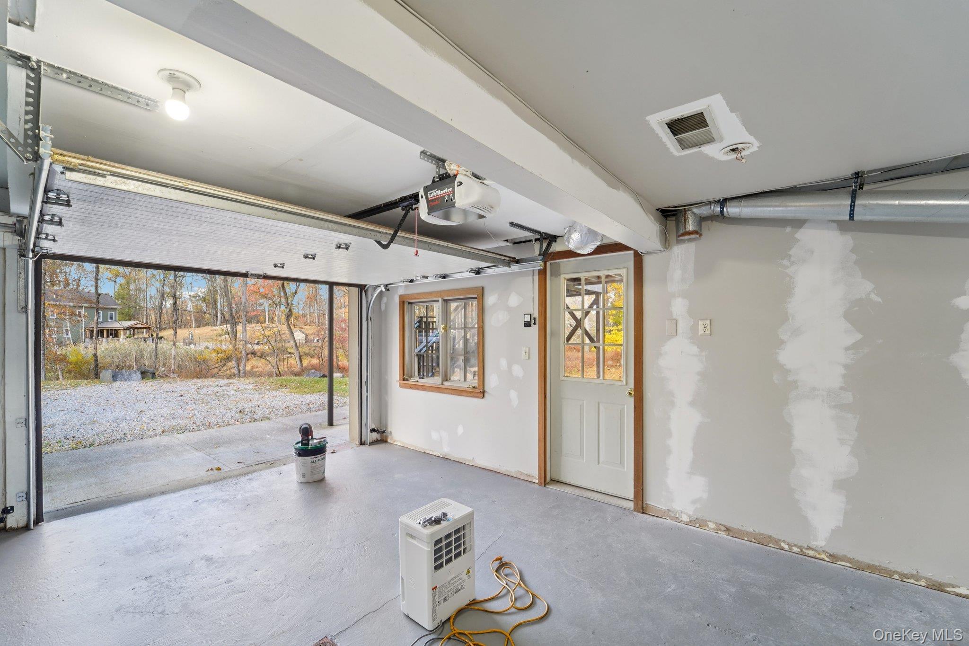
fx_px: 377
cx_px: 484
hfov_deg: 104.3
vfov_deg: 81.2
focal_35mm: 14
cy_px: 323
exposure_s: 1/20
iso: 400
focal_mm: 14
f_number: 8
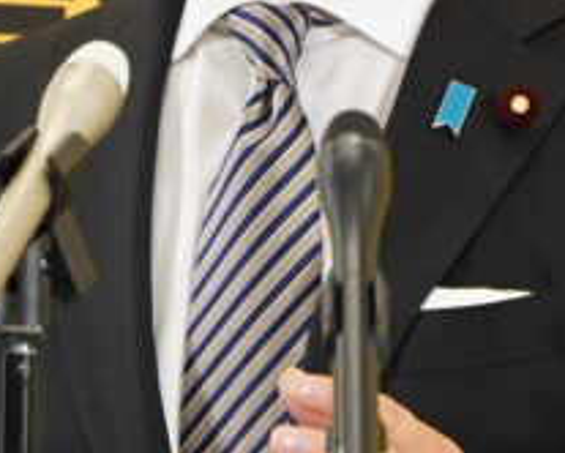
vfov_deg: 1.6
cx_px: 202
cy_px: -25
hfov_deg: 2.0
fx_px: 16587
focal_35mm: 991
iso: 1600
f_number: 5.6
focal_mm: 190
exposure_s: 1/125
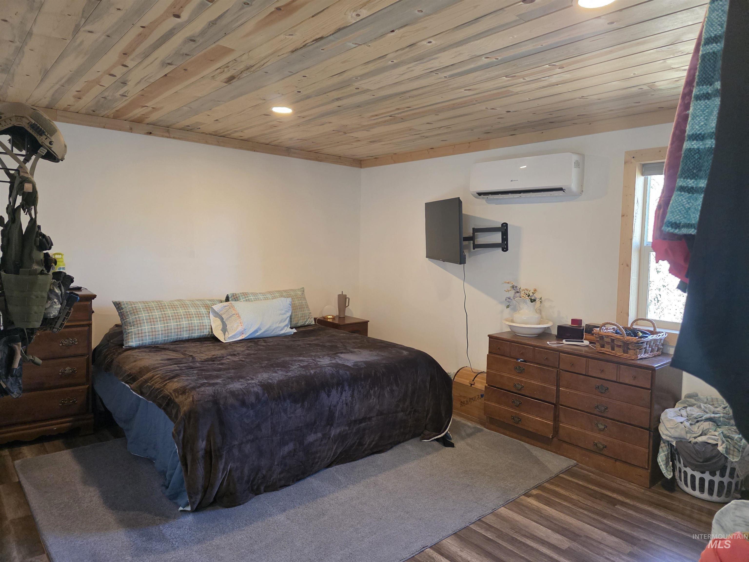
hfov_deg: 73.9
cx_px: 374
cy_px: 281
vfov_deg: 58.9
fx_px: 498
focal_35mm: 23
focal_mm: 6.3
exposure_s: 1/120
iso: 500
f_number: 1.7
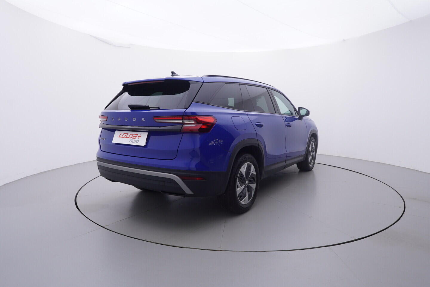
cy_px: 144
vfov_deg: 56.2
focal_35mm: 22
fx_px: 269
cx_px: 215
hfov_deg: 77.3
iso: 200
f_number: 5
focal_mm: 15
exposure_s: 1/80
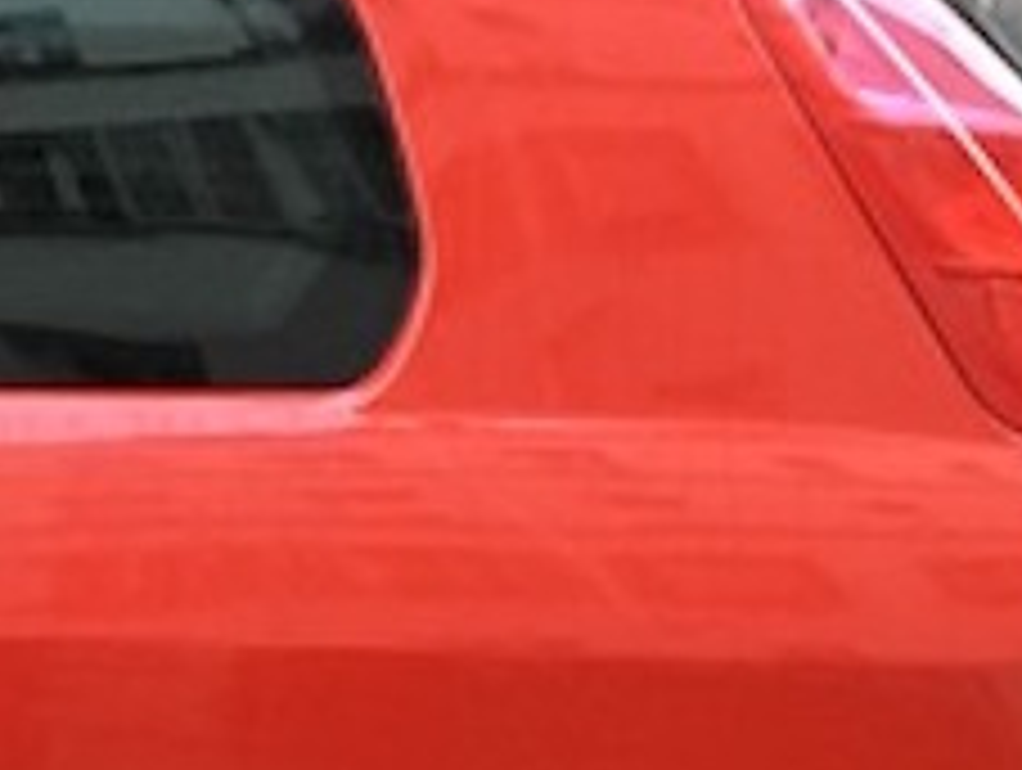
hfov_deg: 11.6
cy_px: 441
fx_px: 4524
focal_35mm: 153
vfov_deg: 9.7
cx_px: -1013
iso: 200
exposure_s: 1/33
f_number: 2.2
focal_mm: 4.15
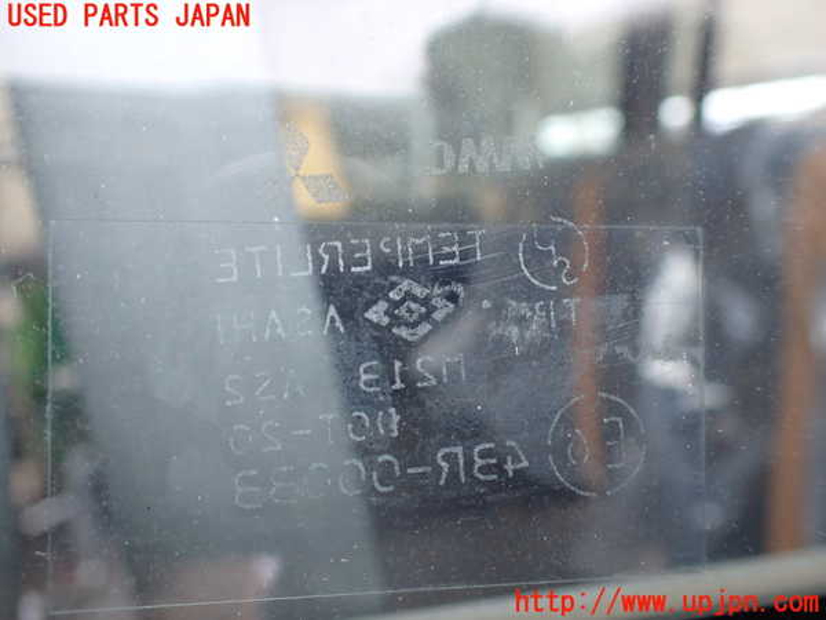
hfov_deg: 60.0
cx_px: 413
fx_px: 716
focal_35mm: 30
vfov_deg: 46.8
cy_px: 310
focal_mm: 5.4
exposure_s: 1/125
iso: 200
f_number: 2.3
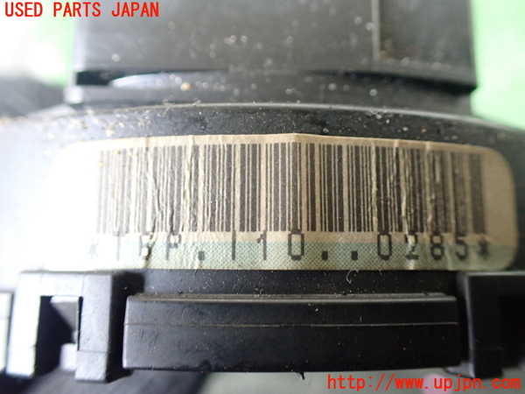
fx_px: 455
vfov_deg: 46.8
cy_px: 197
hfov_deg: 60.0
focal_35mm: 30
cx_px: 262
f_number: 2.3
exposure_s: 1/40
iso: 800
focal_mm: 5.4
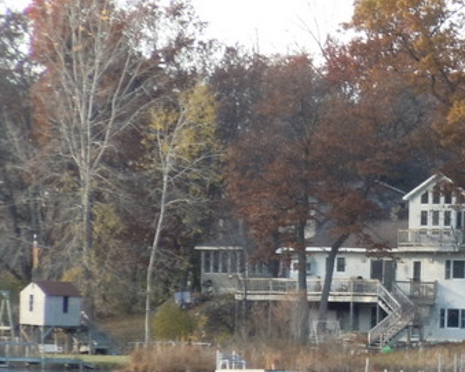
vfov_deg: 3.4
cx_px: 520
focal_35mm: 453
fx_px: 6231
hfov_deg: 4.3
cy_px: 265
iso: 320
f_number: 5.6
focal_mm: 35
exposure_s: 1/200
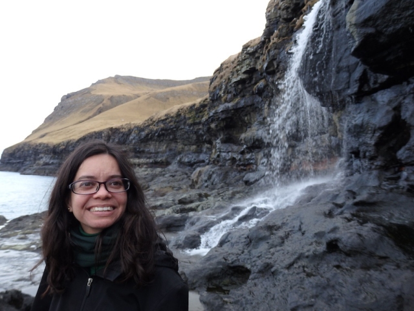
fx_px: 299
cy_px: 156
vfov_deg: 54.9
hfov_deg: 69.4
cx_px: 207
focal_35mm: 25
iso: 125
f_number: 3
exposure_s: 1/125
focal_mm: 4.5
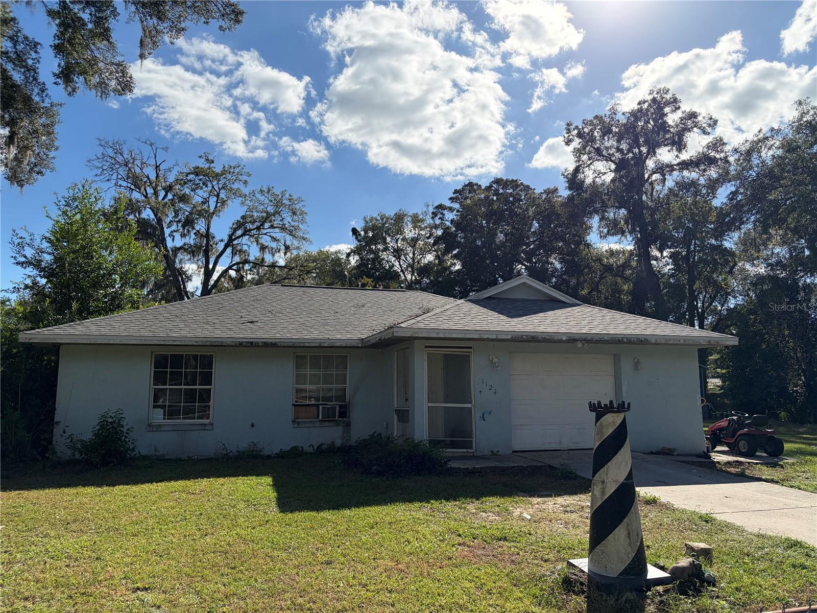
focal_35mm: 26
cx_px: 408
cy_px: 306
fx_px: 614
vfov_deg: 53.1
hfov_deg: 67.3
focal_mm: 5.96
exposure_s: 1/7813
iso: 80
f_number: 1.6
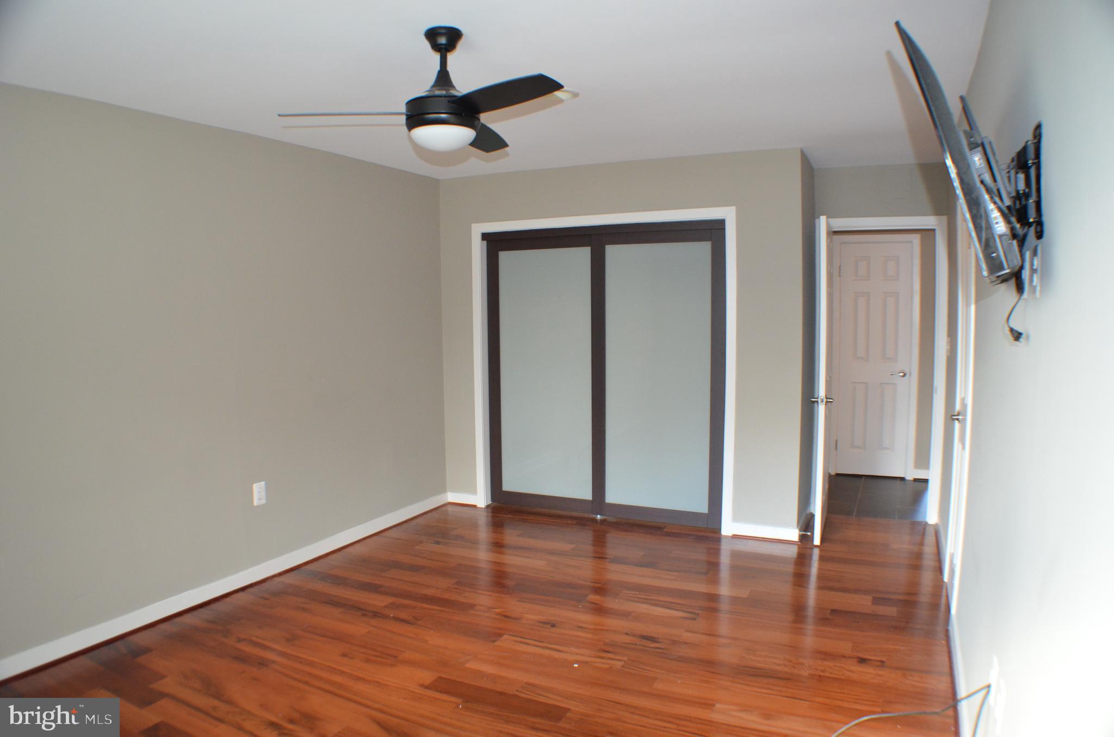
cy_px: 368
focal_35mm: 30
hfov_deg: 62.0
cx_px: 557
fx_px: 926
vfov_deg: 43.4
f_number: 3.8
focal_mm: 20
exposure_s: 1/60
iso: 1400
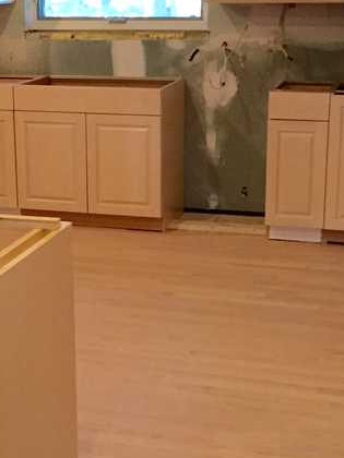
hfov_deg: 21.2
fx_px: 914
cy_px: 242
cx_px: 104
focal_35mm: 69
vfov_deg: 28.2
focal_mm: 4.15
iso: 200
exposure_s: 1/30
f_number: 2.2
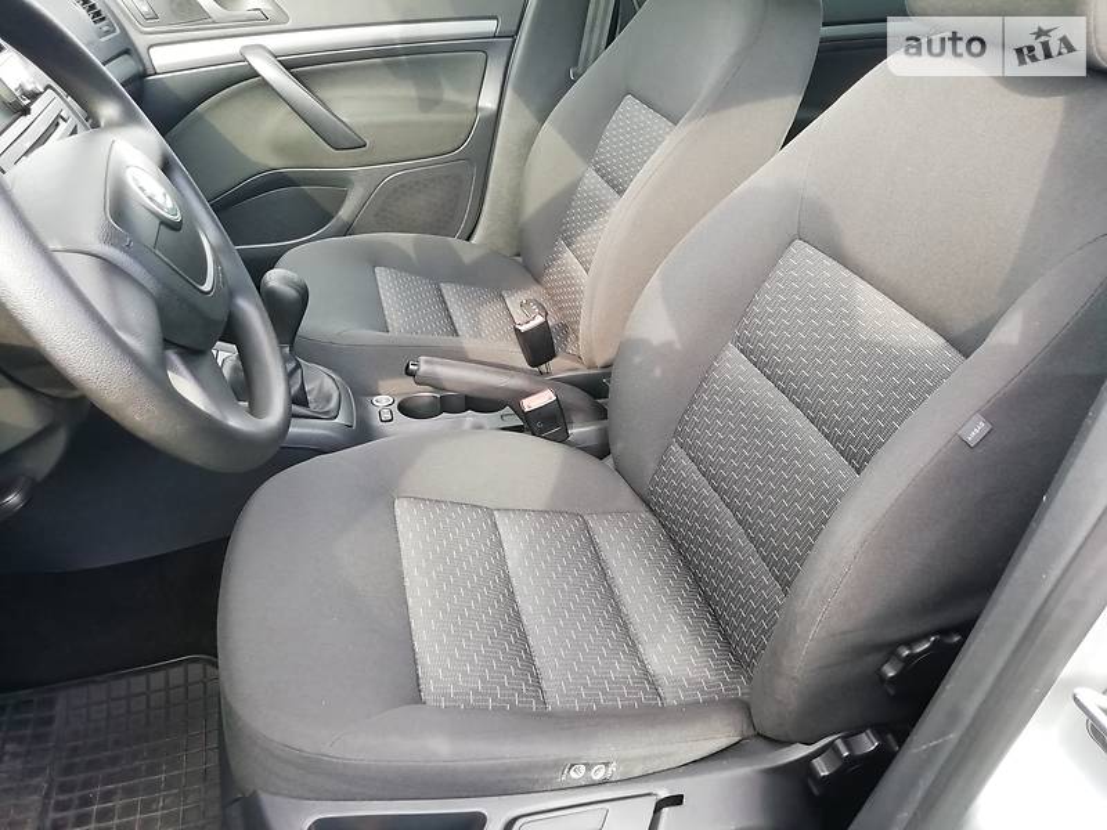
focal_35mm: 26
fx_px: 831
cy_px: 415
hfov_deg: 67.3
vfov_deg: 53.1
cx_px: 554
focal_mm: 3.2
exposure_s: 1/50
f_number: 2.2
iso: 100
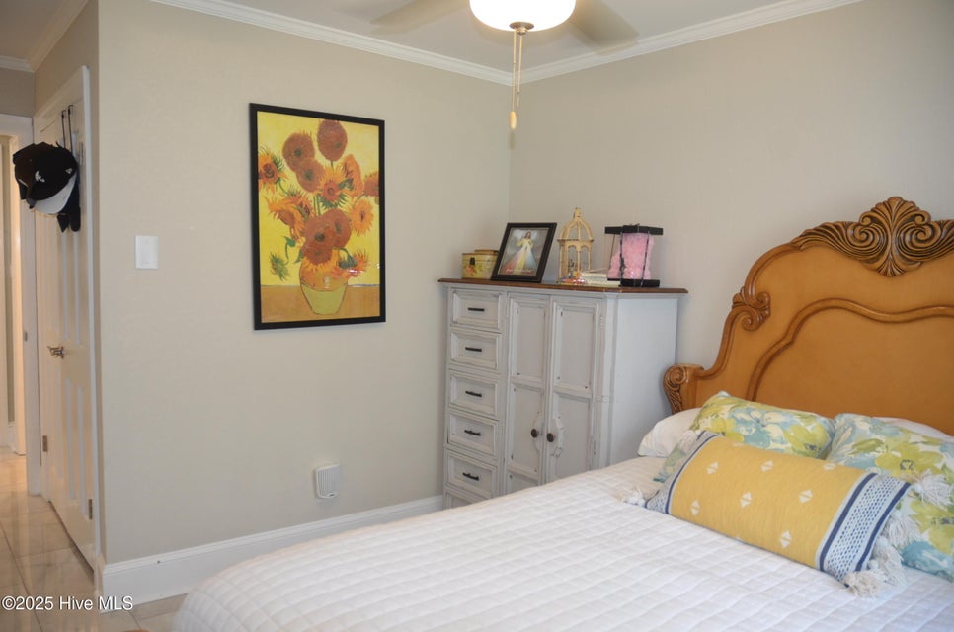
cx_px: 477
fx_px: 714
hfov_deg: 67.5
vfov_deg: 47.7
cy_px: 316
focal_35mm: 27
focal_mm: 18
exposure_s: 1/60
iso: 640
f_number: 3.5
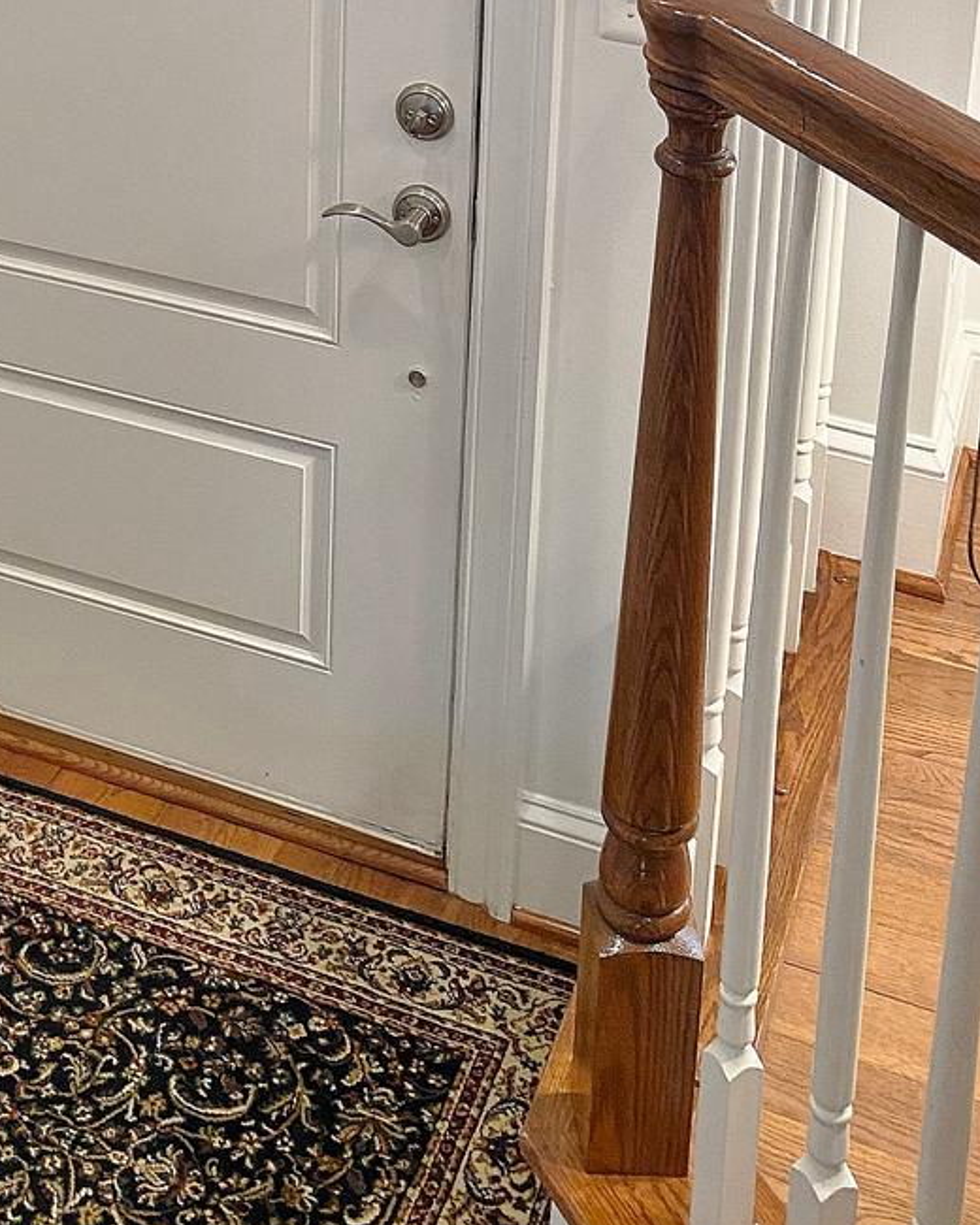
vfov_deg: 28.2
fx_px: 2175
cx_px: 107
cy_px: -170
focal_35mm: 60
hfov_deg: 24.7
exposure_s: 1/60
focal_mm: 4.25
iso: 125
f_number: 1.8
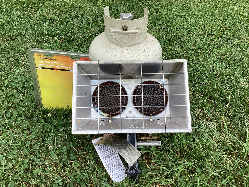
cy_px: 94
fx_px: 223
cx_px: 124
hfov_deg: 58.3
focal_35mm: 31
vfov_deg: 45.4
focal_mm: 3.3
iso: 25
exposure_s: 1/479
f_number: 2.4
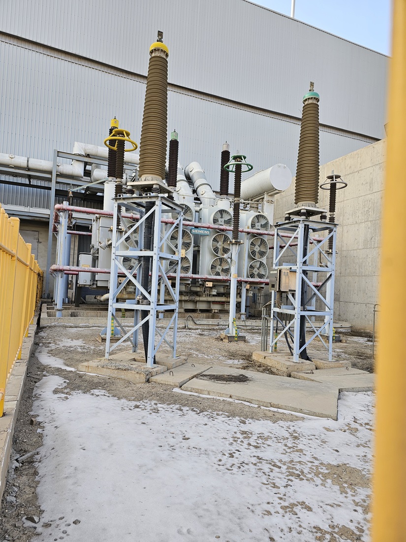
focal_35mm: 23
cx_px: 203
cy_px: 271
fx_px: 360
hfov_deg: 58.9
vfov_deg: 73.9
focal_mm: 6.3
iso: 40
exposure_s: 1/359
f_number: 1.7
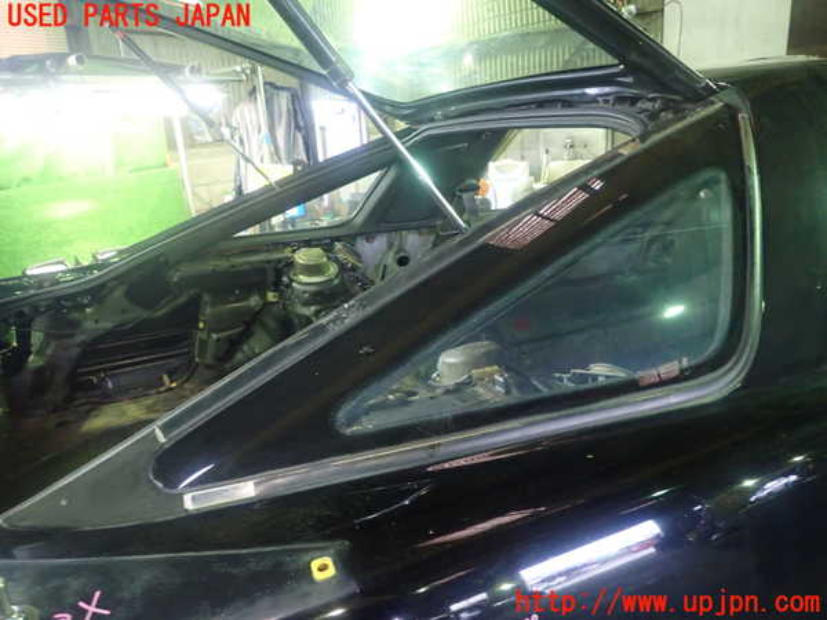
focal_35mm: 25
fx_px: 597
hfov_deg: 69.4
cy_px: 310
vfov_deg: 54.9
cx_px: 414
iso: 800
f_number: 2
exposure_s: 1/25
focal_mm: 4.5
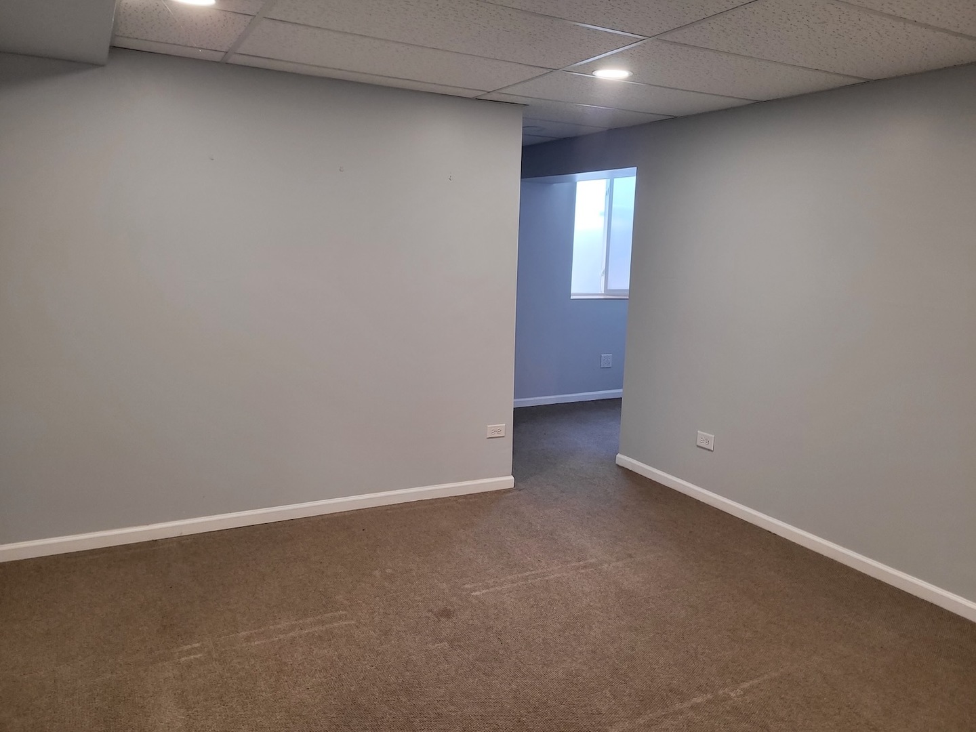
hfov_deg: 67.3
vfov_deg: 53.1
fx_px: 733
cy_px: 366
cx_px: 488
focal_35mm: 26
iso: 250
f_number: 1.8
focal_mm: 5.4
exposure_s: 1/120
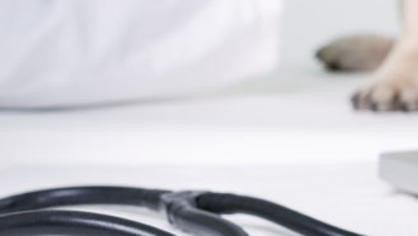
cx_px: 455
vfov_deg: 6.9
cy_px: 133
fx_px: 1962
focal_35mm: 177
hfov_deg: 12.0
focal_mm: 50
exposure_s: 1/160
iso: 100
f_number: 8
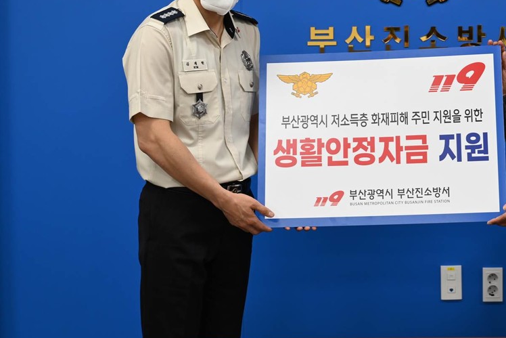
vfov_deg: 17.5
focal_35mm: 77
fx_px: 1082
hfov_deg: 25.9
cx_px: 400
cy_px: 56
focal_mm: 45
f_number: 4
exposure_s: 1/125
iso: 450
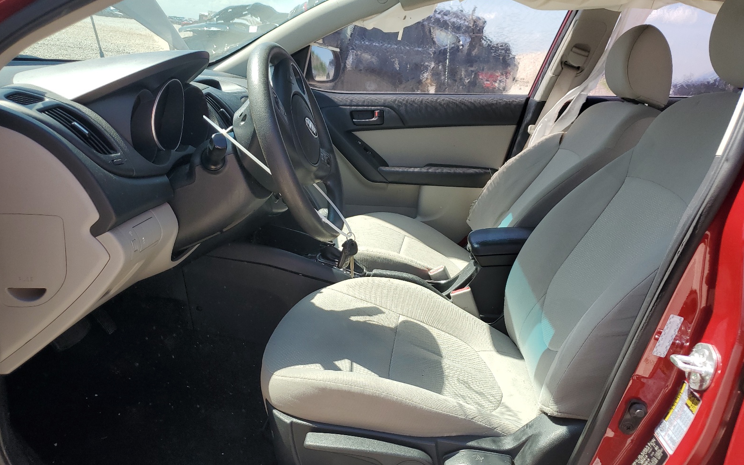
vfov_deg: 44.3
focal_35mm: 28
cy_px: 282
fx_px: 568
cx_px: 368
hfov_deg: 66.5
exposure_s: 1/1000
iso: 50
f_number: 1.5
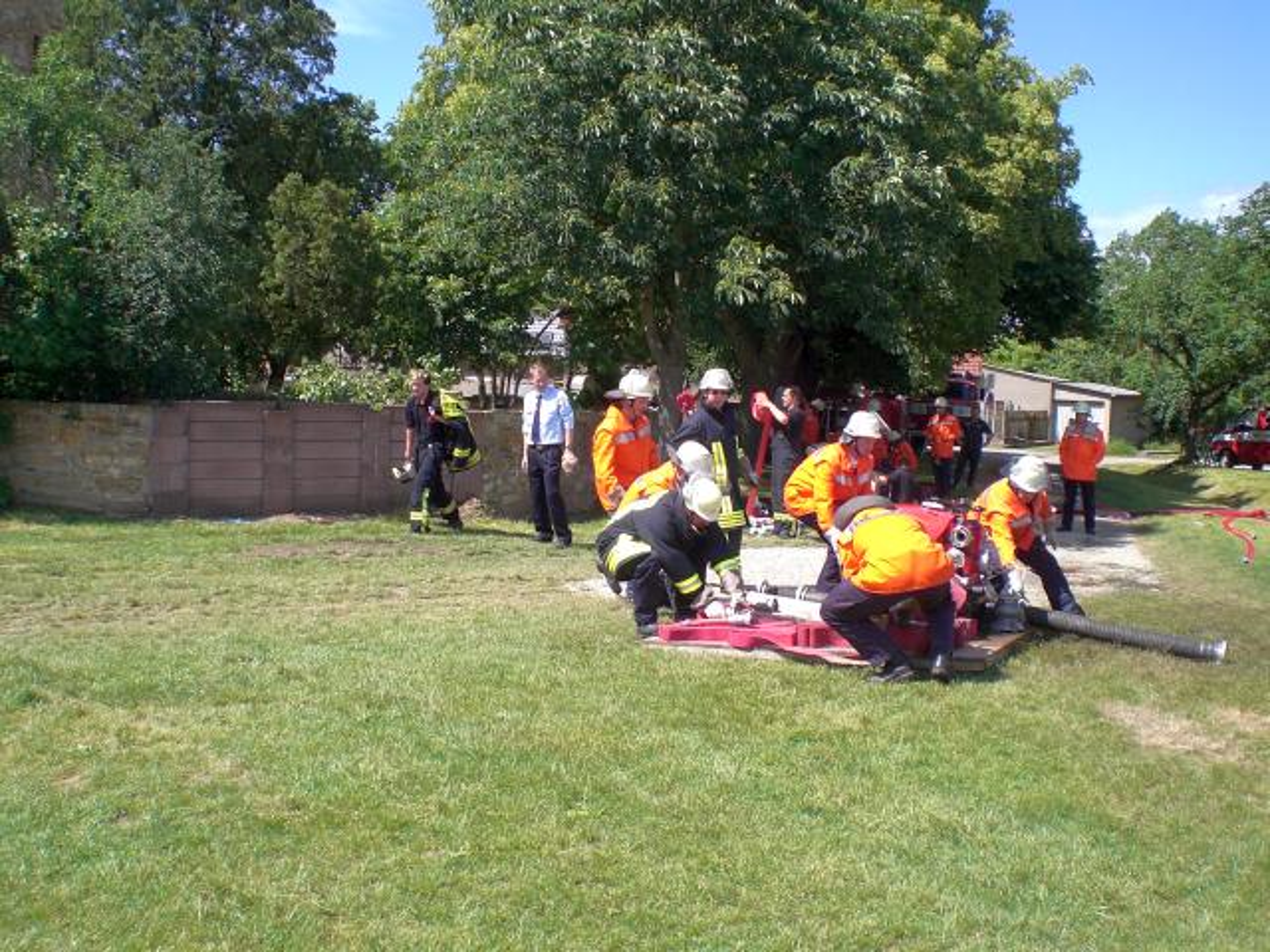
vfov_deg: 37.7
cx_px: 635
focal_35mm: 38
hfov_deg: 49.0
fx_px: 1394
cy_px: 476
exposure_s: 1/250
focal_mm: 6.3
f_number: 4.4
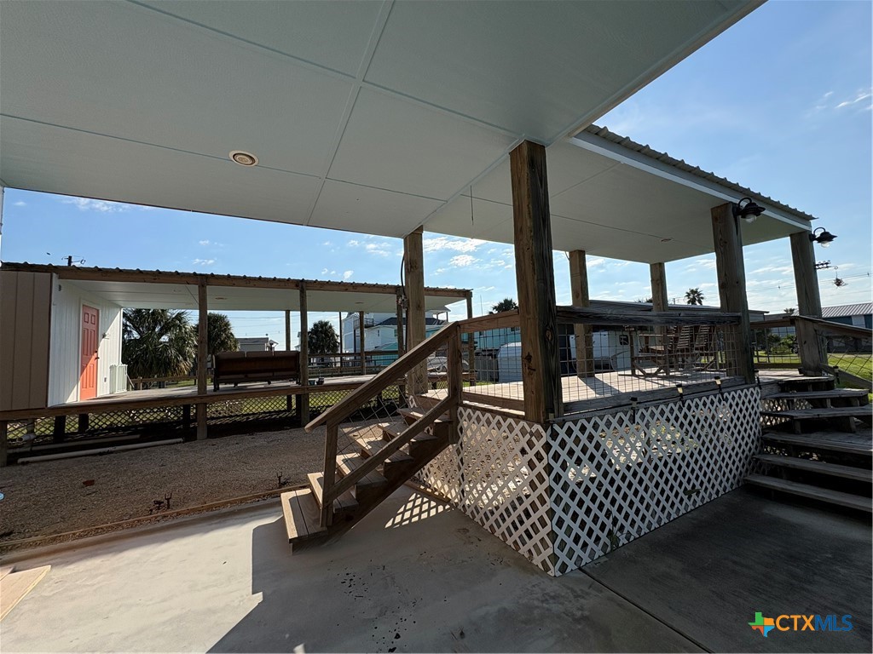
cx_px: 436
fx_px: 353
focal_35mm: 14
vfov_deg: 85.7
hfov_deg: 102.1
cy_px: 327
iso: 50
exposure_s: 1/3546
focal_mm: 2.22
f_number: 2.2
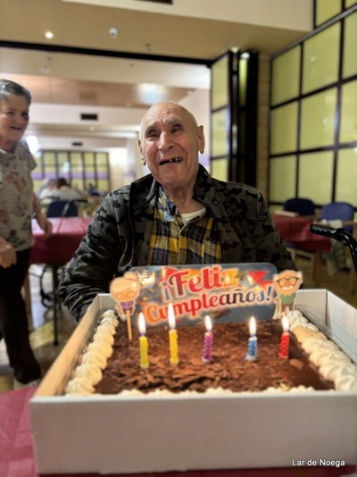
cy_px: 238
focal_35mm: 26
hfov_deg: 53.0
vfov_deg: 67.3
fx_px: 358
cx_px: 178
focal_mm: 5.96
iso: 250
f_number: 1.6
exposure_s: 1/50
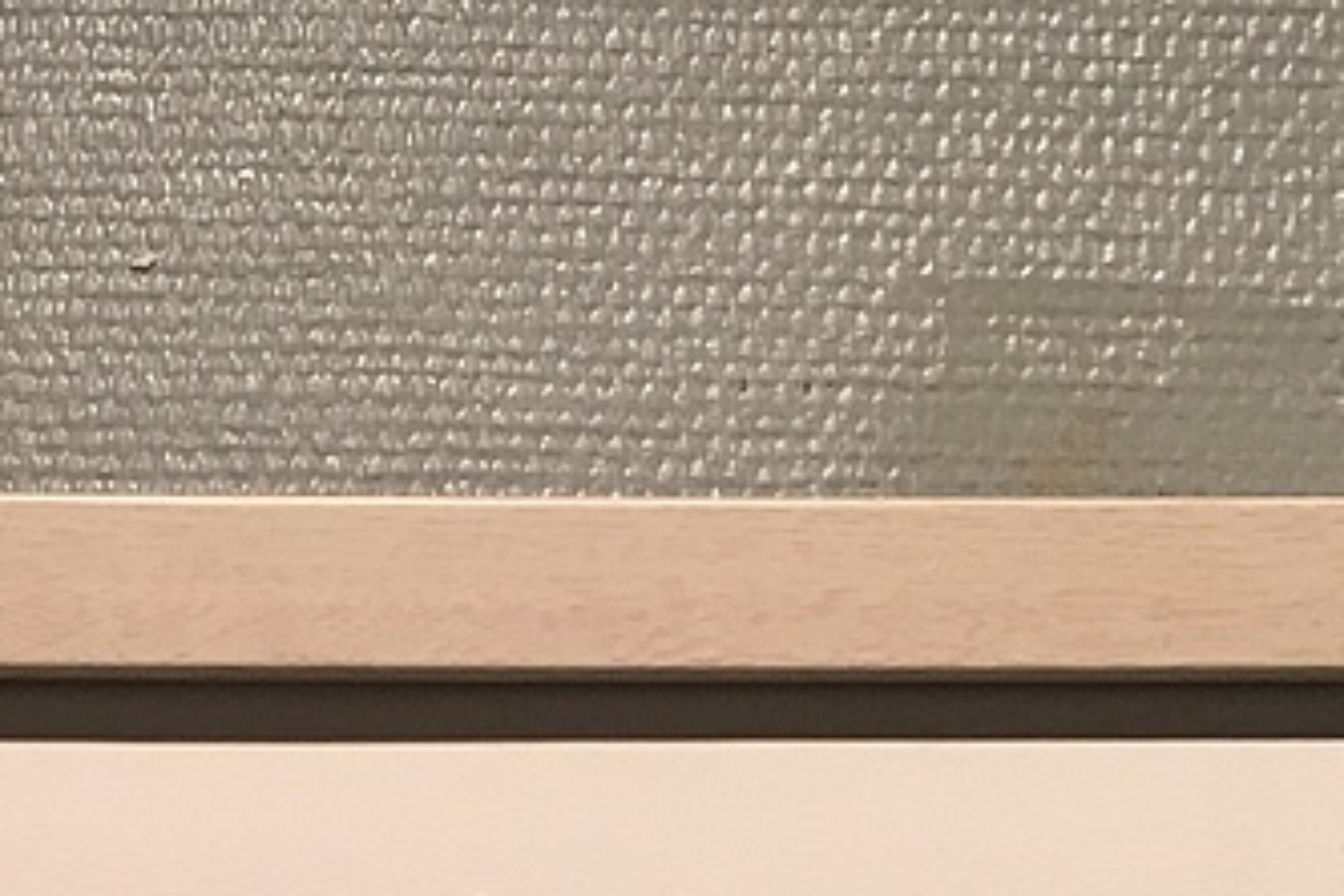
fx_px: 4330
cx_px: 278
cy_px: 1832
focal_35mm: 116
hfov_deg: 17.5
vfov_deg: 10.7
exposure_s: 1/33
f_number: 2.2
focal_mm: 4.15
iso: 100
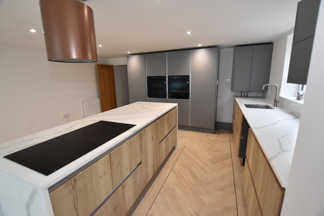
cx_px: 162
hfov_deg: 100.4
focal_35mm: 15
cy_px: 108
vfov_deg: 77.3
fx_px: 135
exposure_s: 1/80
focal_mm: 10
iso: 800
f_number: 4.5
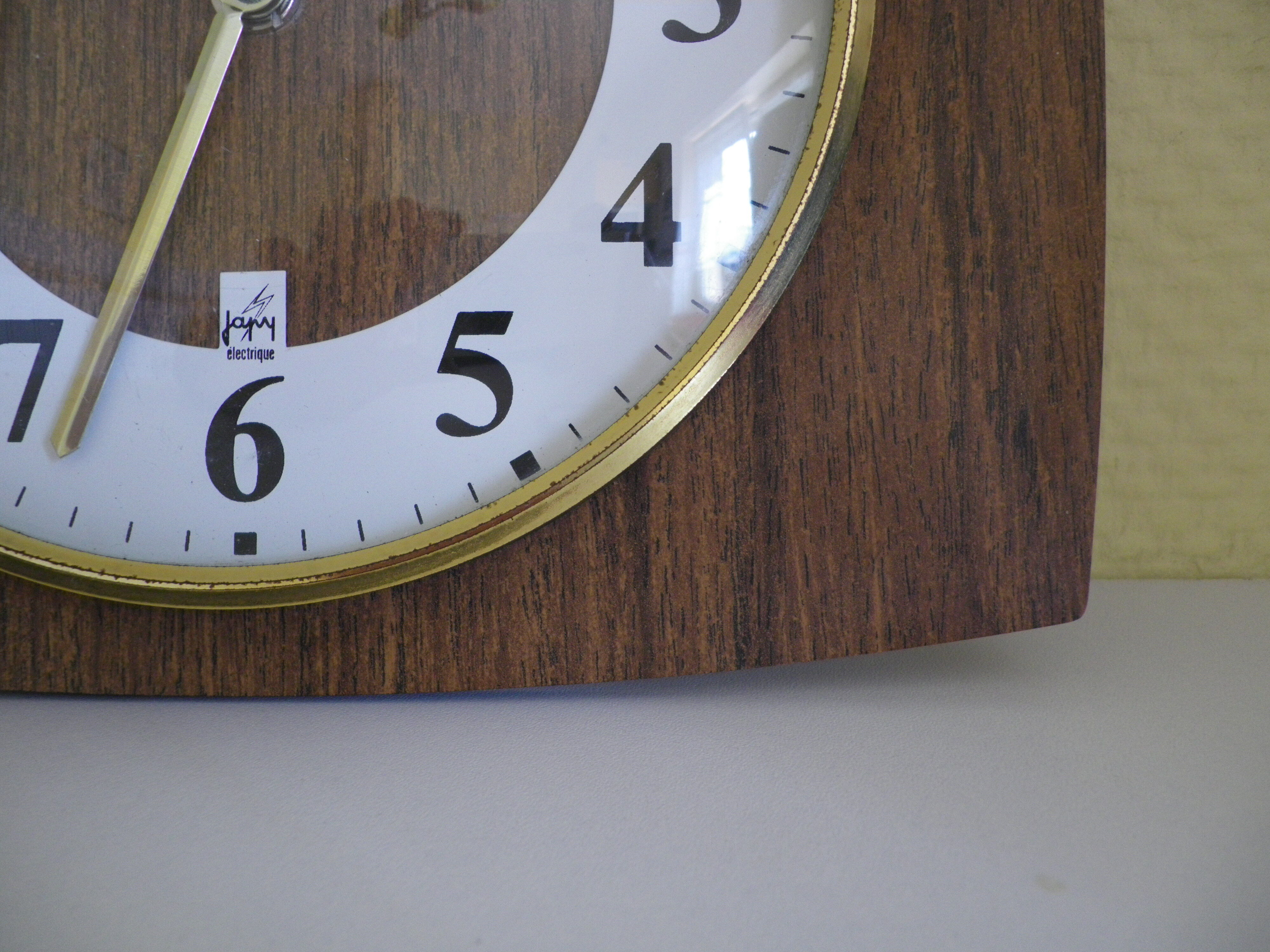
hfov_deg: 63.4
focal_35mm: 28
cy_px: 476
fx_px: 1027
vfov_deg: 49.7
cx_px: 635
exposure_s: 1/60
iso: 125
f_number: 2.6
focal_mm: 4.9
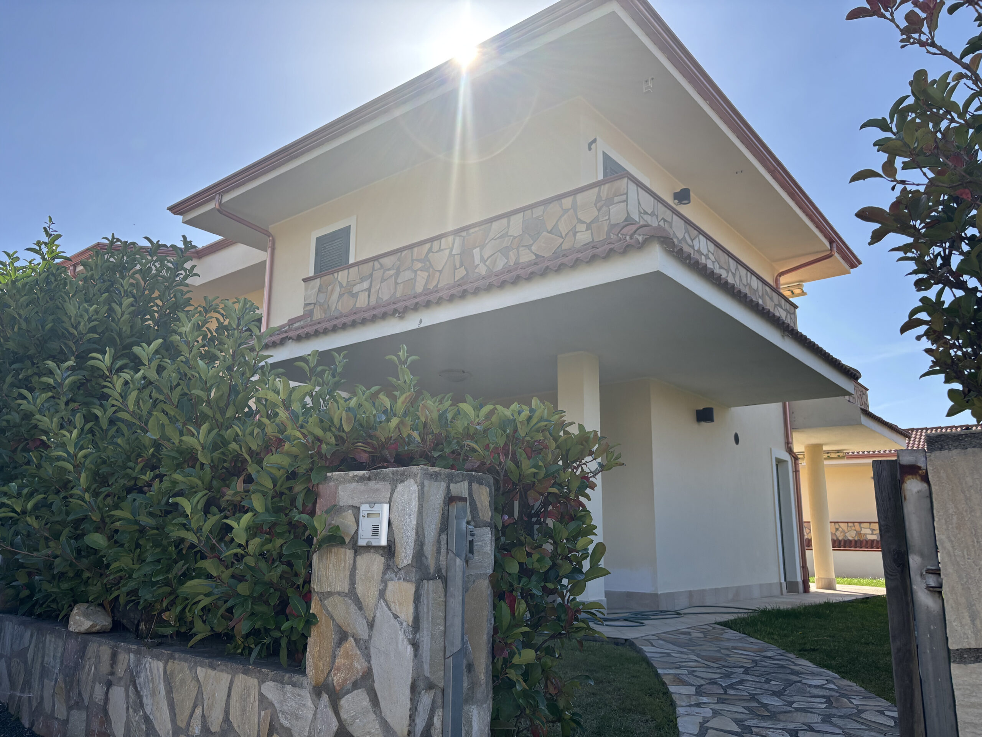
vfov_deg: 53.1
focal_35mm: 26
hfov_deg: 67.3
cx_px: 491
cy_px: 368
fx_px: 738
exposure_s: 1/2451
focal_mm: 5.96
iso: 50
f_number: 1.6
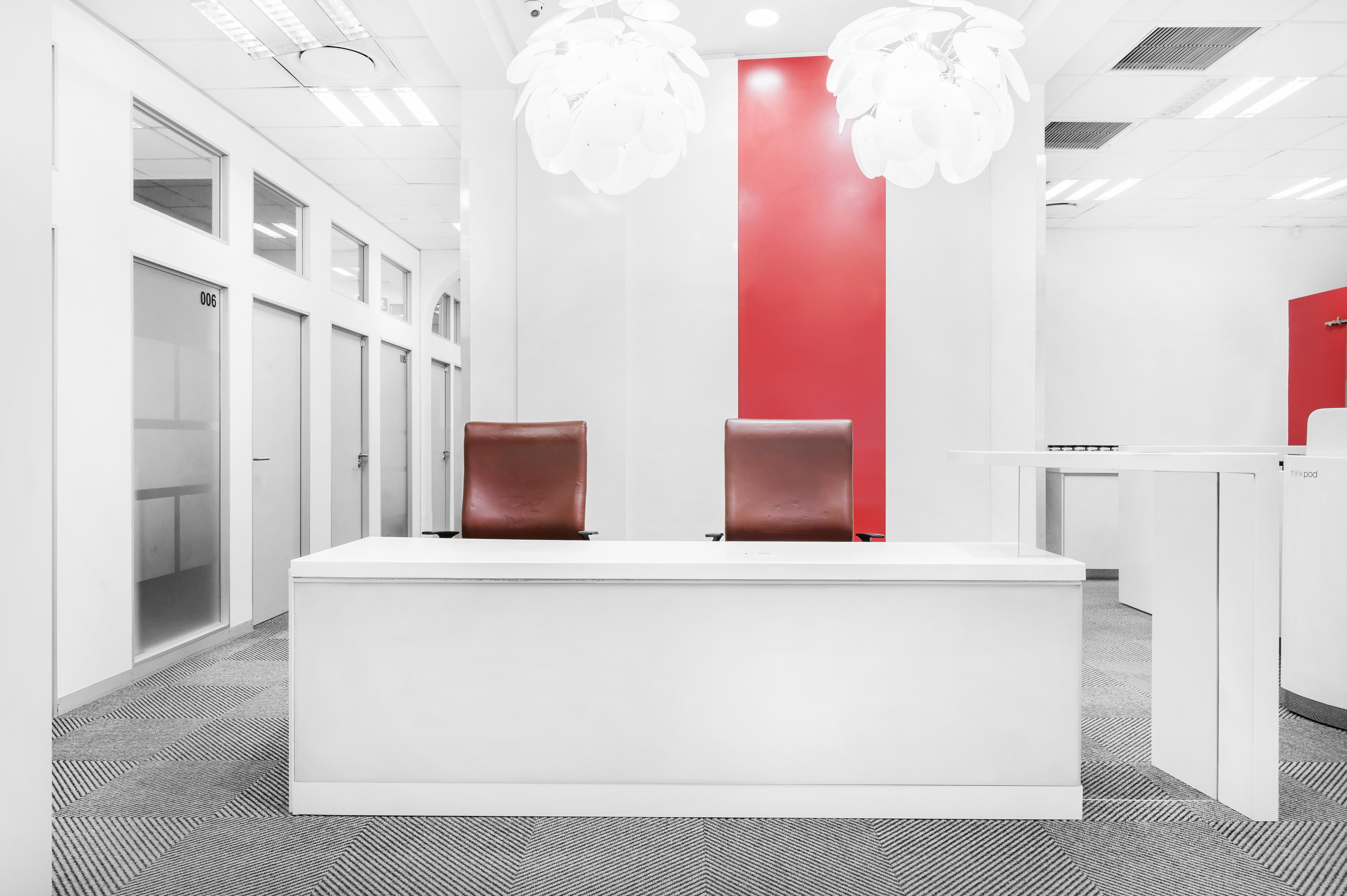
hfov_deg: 73.8
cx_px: 674
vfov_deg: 53.1
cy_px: 448
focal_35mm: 24
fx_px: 897
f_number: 9
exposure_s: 1/3
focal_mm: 24
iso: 200
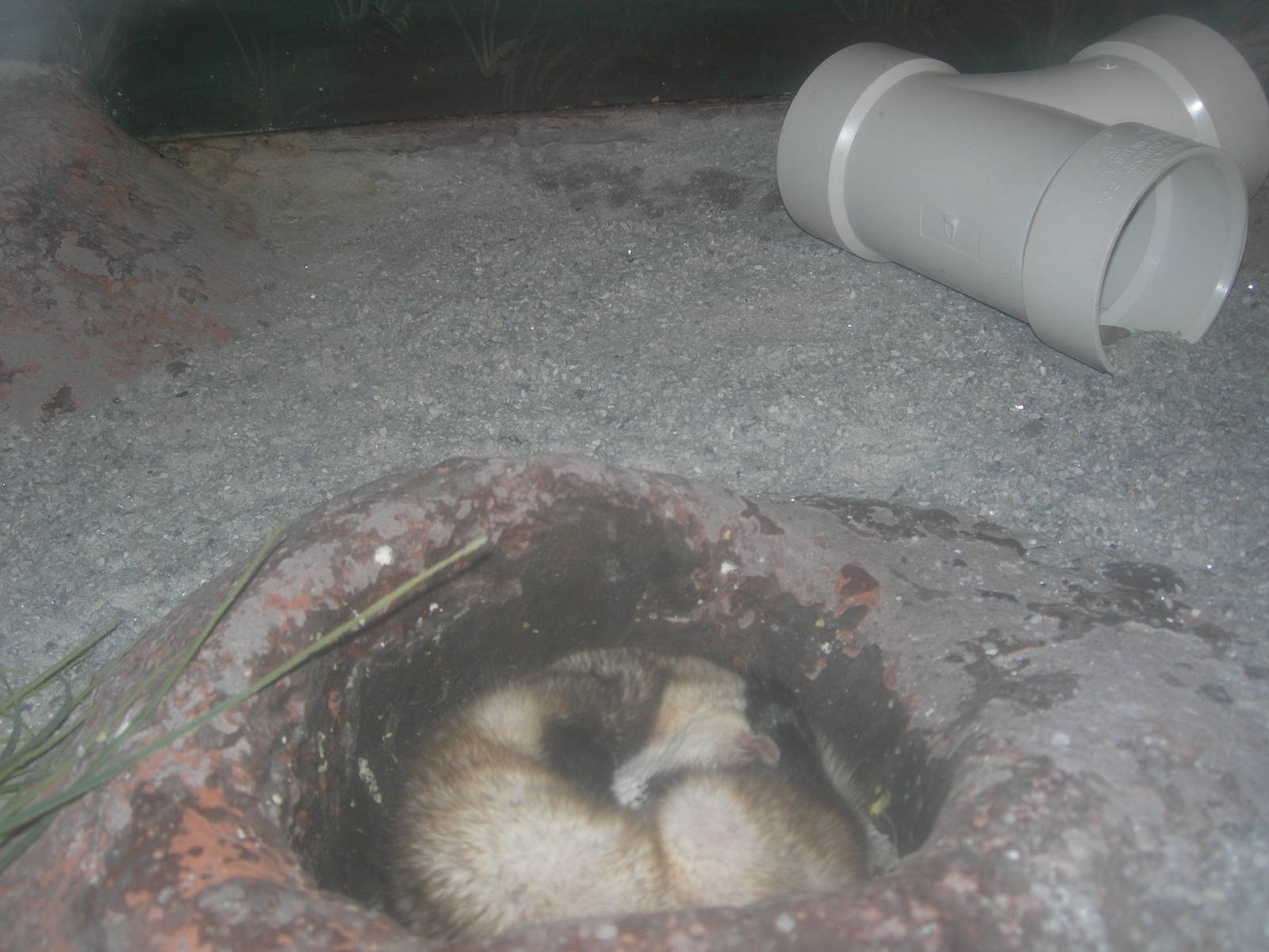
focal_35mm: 38
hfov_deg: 49.0
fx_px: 1393
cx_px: 634
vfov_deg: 37.7
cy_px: 476
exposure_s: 1/60.1
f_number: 2.8
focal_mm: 7.8
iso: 50
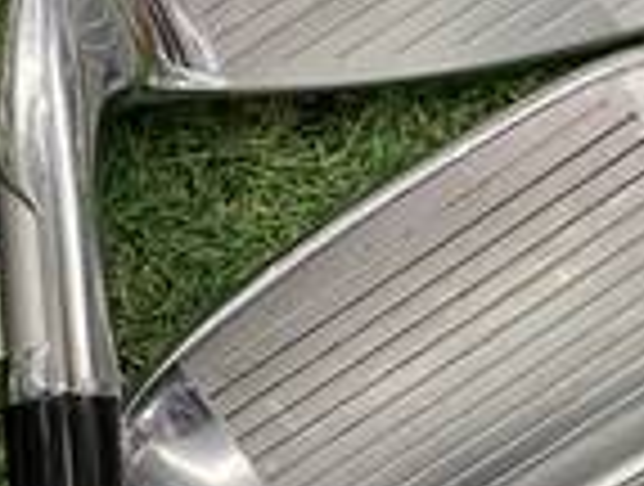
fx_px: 2164
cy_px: 414
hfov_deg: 16.4
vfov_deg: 12.7
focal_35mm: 116
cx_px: -63
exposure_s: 1/60
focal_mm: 4.25
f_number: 1.8
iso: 200
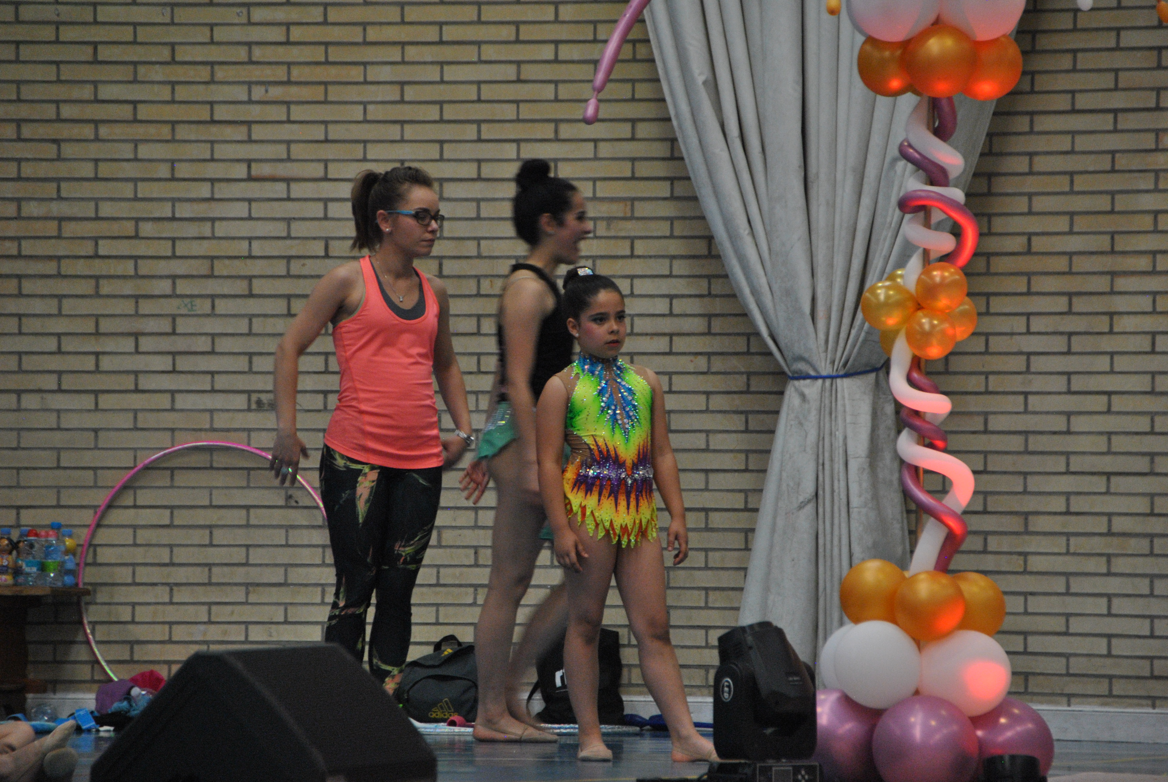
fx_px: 8283
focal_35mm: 255
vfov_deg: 5.4
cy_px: 391
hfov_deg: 8.1
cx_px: 584
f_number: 6
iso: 800
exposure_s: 1/125
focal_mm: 170
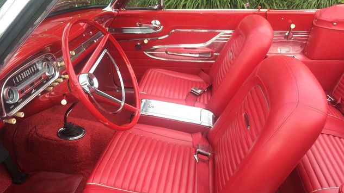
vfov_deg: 36.6
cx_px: 174
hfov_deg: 61.0
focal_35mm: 32
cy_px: 108
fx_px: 292
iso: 40
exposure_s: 1/120
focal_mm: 4.15
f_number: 2.2
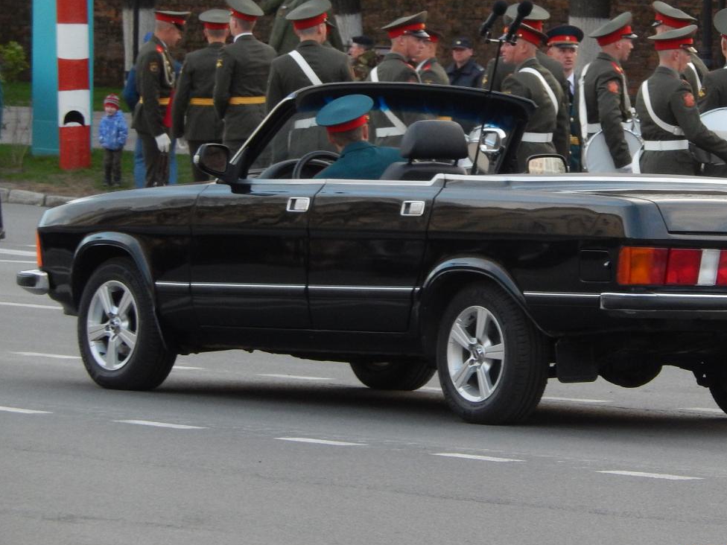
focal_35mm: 351
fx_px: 7372
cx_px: 521
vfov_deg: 4.2
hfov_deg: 5.6
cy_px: 170
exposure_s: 1/60
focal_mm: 42.8
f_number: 5.8
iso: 360
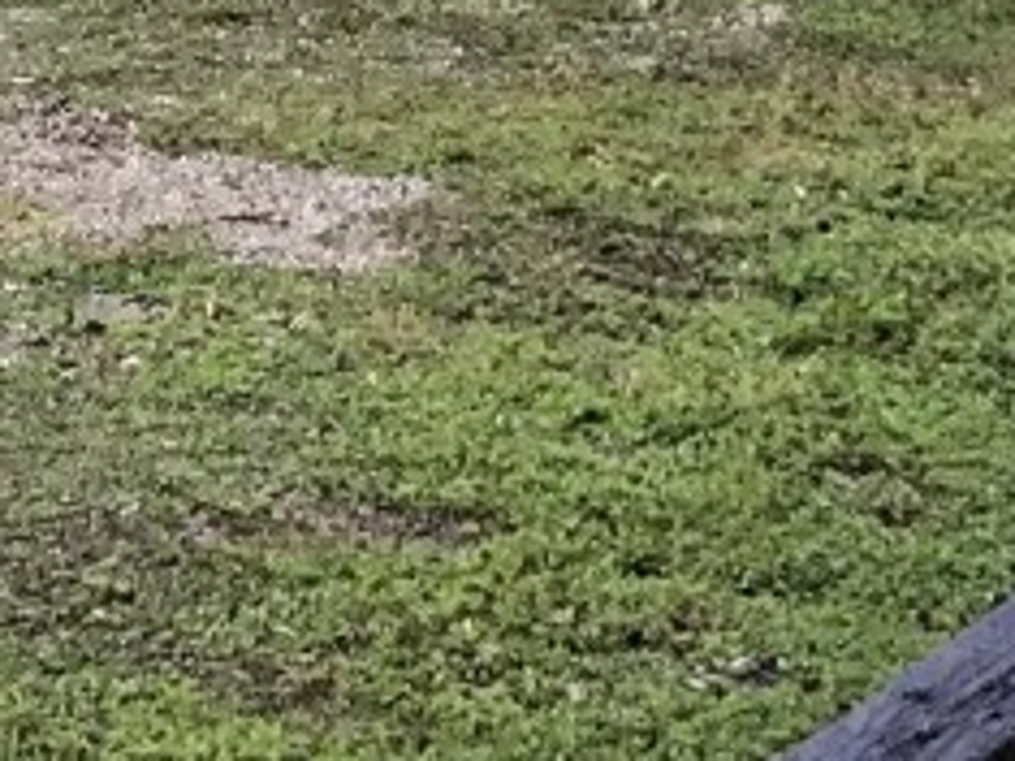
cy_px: -895
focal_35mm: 135
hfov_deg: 14.2
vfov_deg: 10.0
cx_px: -207
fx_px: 3956
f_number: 2.4
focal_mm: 3.3
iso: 25
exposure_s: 1/30
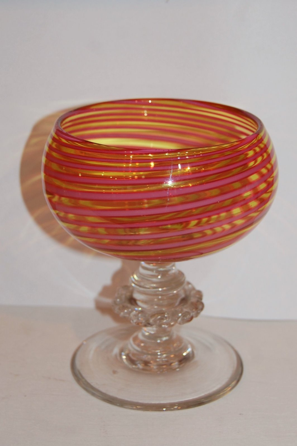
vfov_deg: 38.9
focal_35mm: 51
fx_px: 632
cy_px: 223
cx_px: 148
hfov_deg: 26.4
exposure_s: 1/60
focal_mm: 34
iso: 400
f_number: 4.5
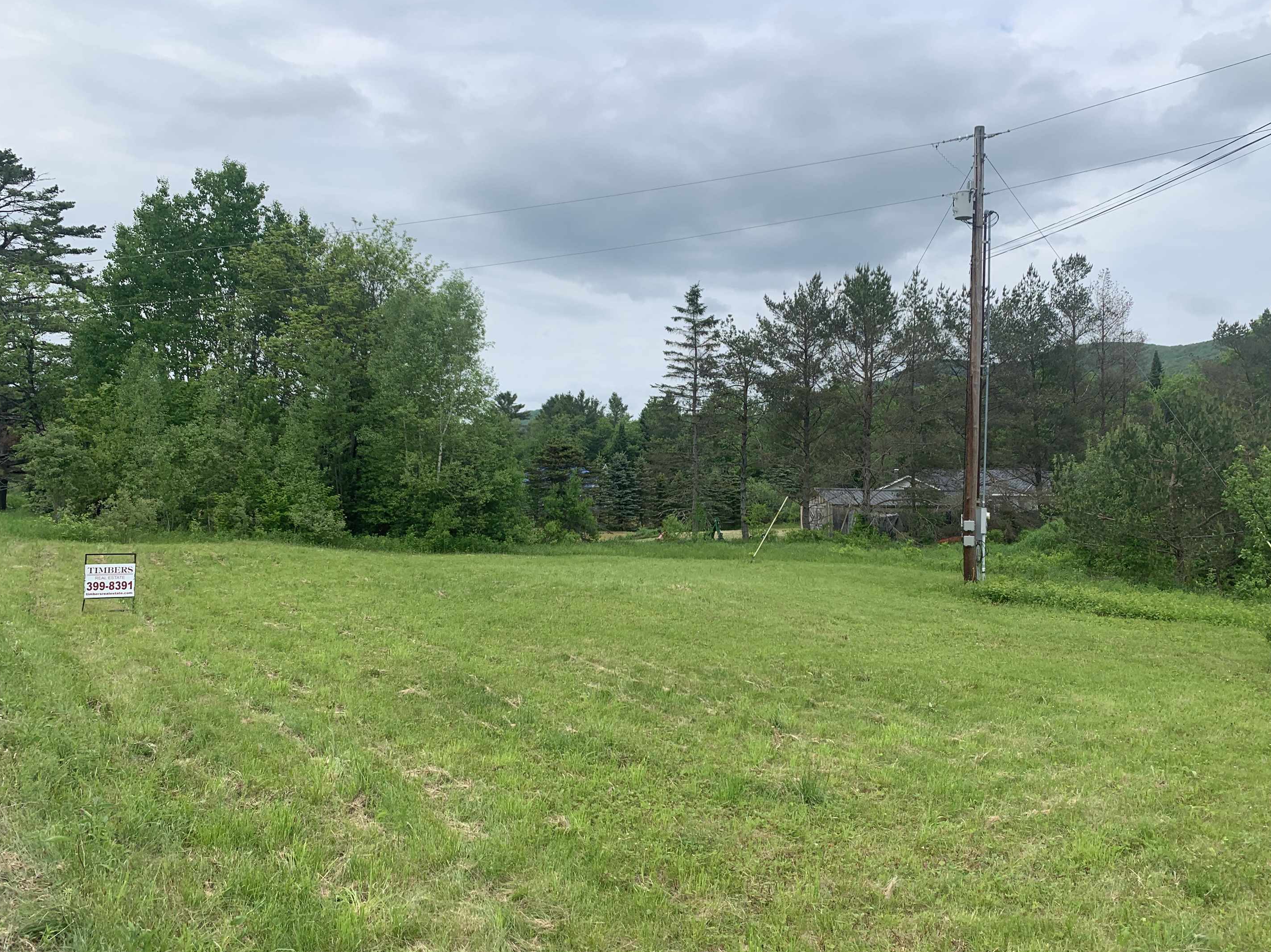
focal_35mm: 28
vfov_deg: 49.7
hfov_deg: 63.4
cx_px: 678
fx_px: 1028
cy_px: 467
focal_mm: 4.25
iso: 25
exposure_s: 1/1314
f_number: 1.8
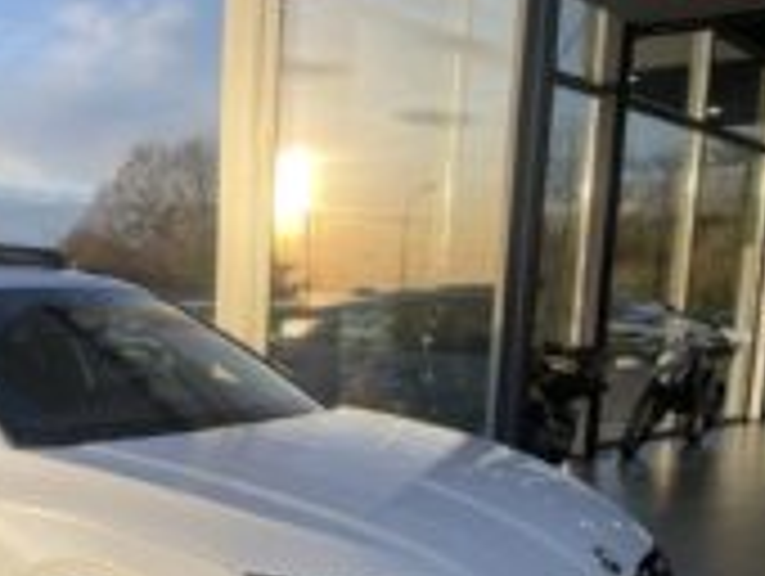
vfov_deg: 25.5
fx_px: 1217
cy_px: 554
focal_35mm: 55
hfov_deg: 33.7
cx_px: 130
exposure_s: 1/1147
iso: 32
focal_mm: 4.2
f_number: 1.6
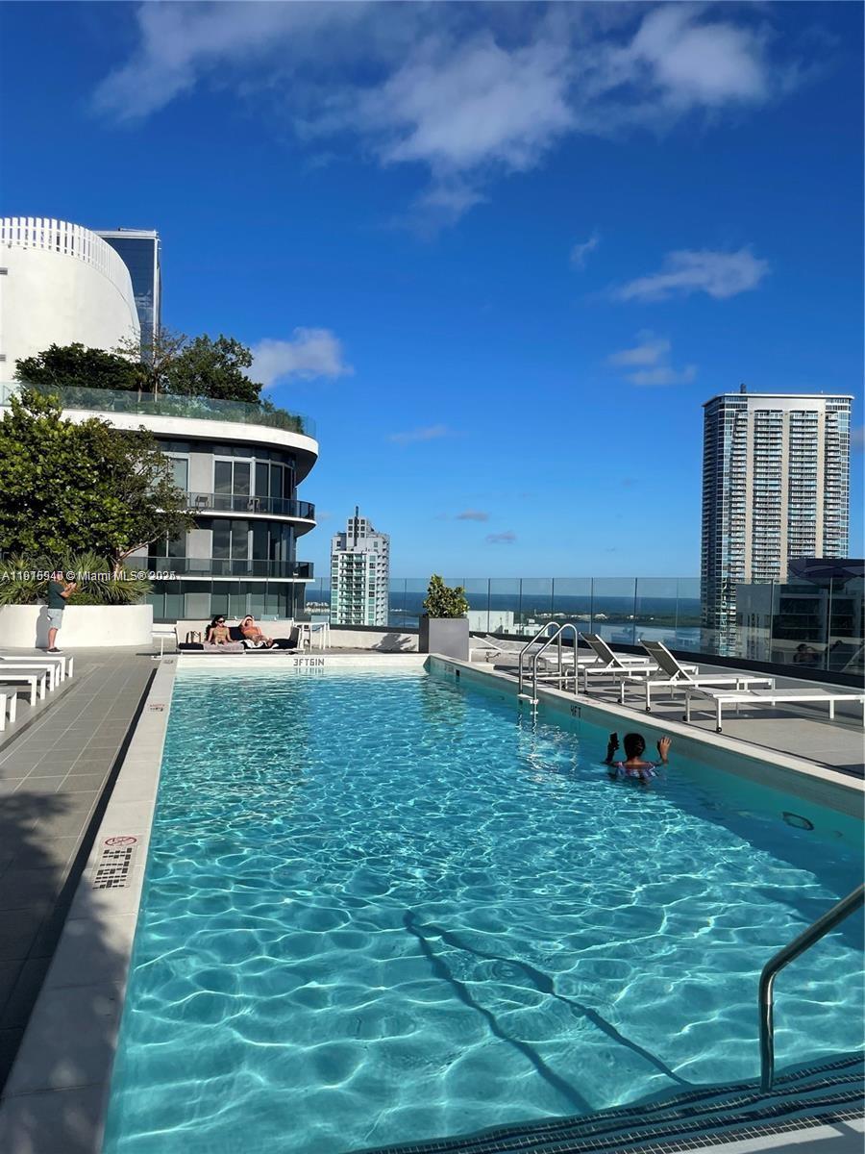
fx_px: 866
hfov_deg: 53.1
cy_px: 577
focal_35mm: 26
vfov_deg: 67.3
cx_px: 432
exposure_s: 1/6494
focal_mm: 4.2
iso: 32
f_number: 1.6
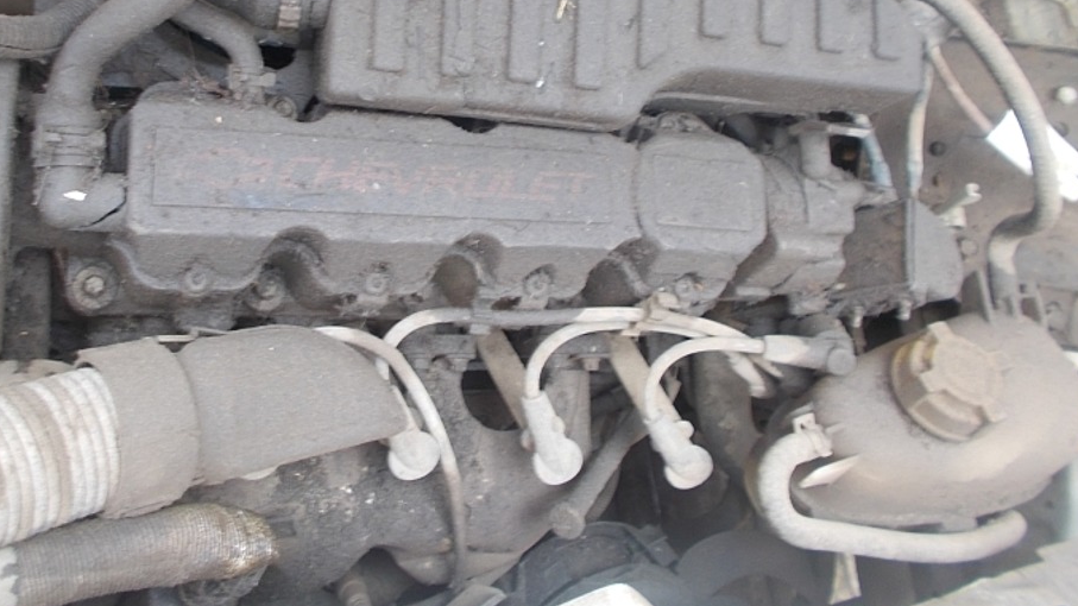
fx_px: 1086
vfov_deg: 30.6
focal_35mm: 38
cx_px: 426
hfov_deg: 52.4
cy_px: 140
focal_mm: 4.6
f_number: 3.2
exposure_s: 1/30
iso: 80
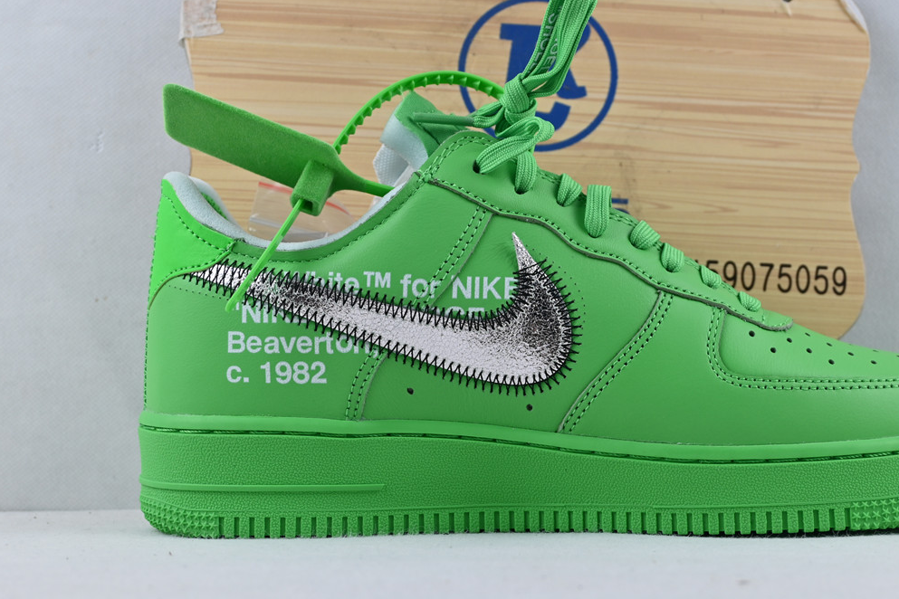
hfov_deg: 33.9
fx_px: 1471
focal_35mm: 59
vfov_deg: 23.0
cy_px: 338
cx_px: 525
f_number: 5
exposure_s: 1/80
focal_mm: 32.5
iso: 100
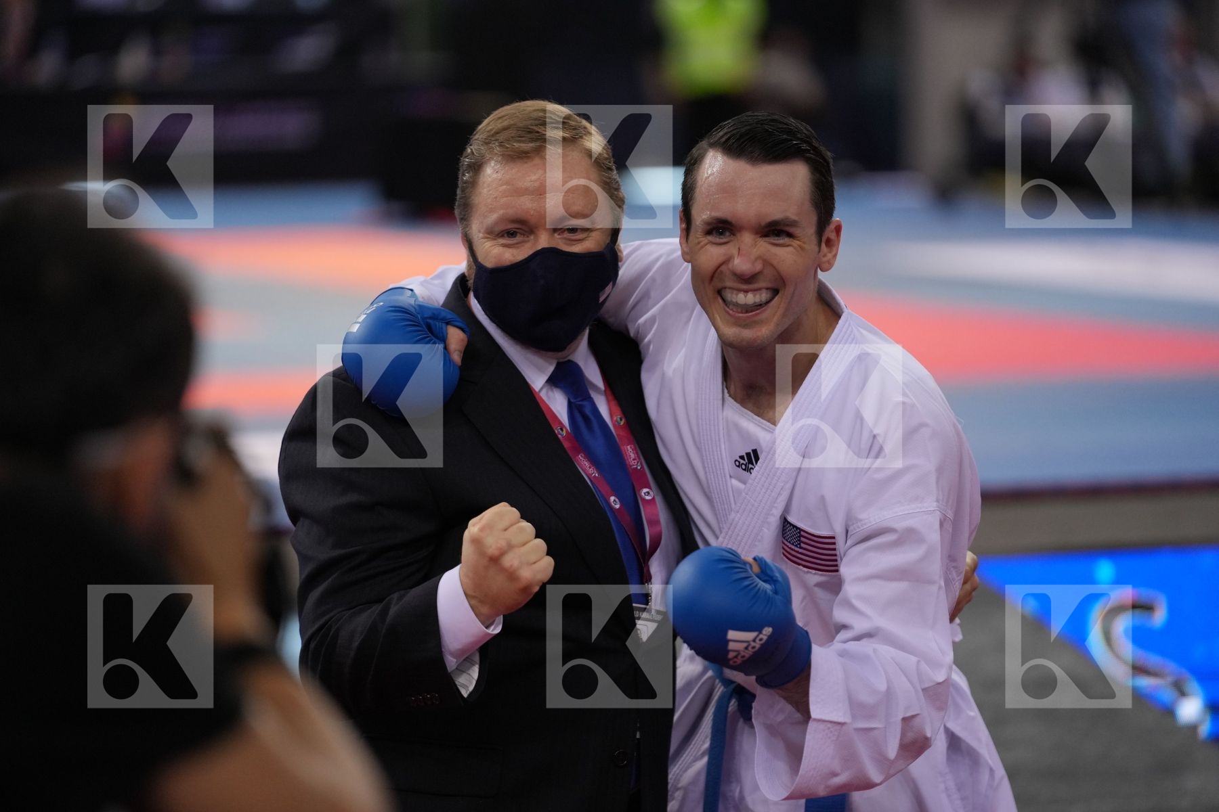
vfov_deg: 7.3
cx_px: 610
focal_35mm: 189
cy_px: 406
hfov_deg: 10.9
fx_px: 6399
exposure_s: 1/1000
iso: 2000
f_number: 2.8
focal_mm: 189
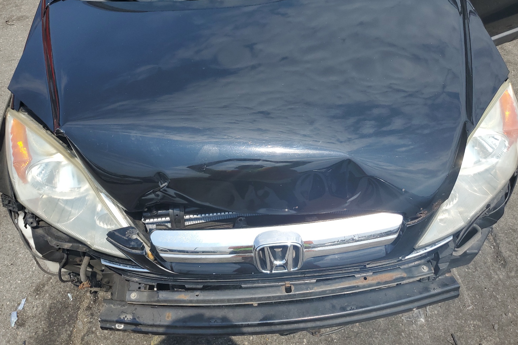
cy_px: 145
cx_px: 258
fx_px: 403
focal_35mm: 28
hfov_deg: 65.5
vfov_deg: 46.2
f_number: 1.5
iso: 50
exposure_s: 1/3333
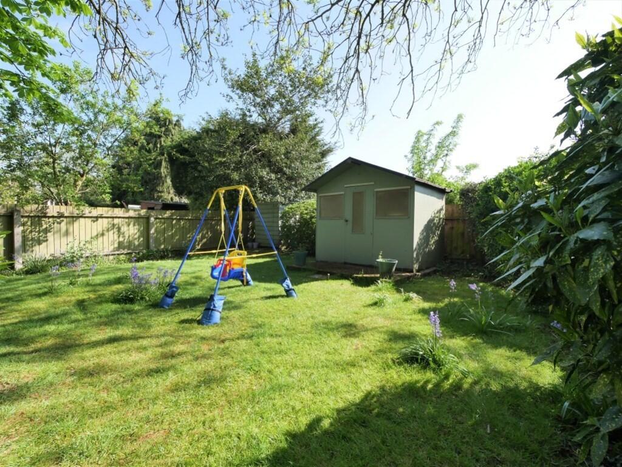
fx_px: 252
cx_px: 311
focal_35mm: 14
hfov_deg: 102.0
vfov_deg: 85.7
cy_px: 234
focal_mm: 7
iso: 200
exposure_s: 1/250
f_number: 6.3
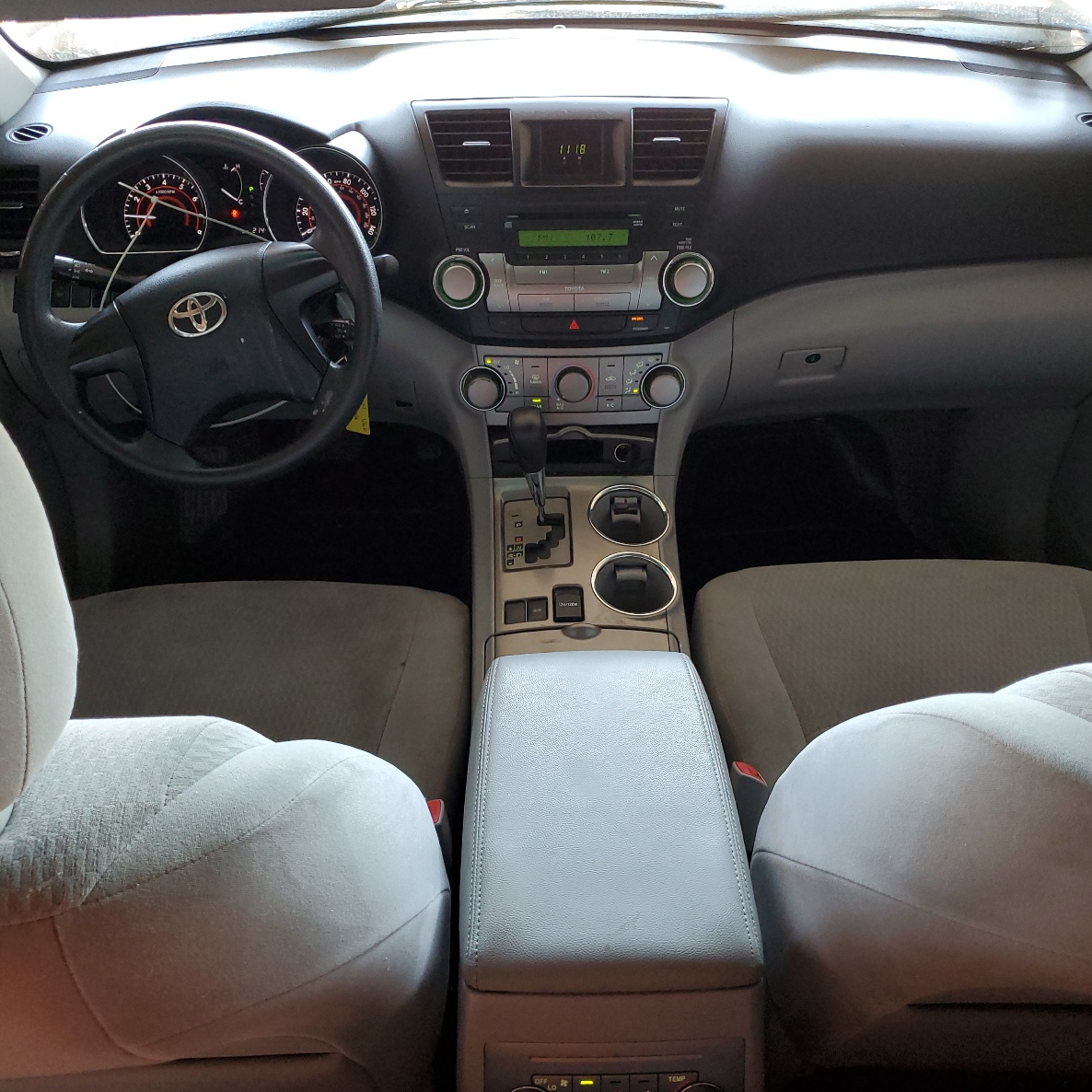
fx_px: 1106
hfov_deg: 52.5
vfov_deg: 52.5
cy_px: 549
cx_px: 564
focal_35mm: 31
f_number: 1.5
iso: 120
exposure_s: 1/60.2
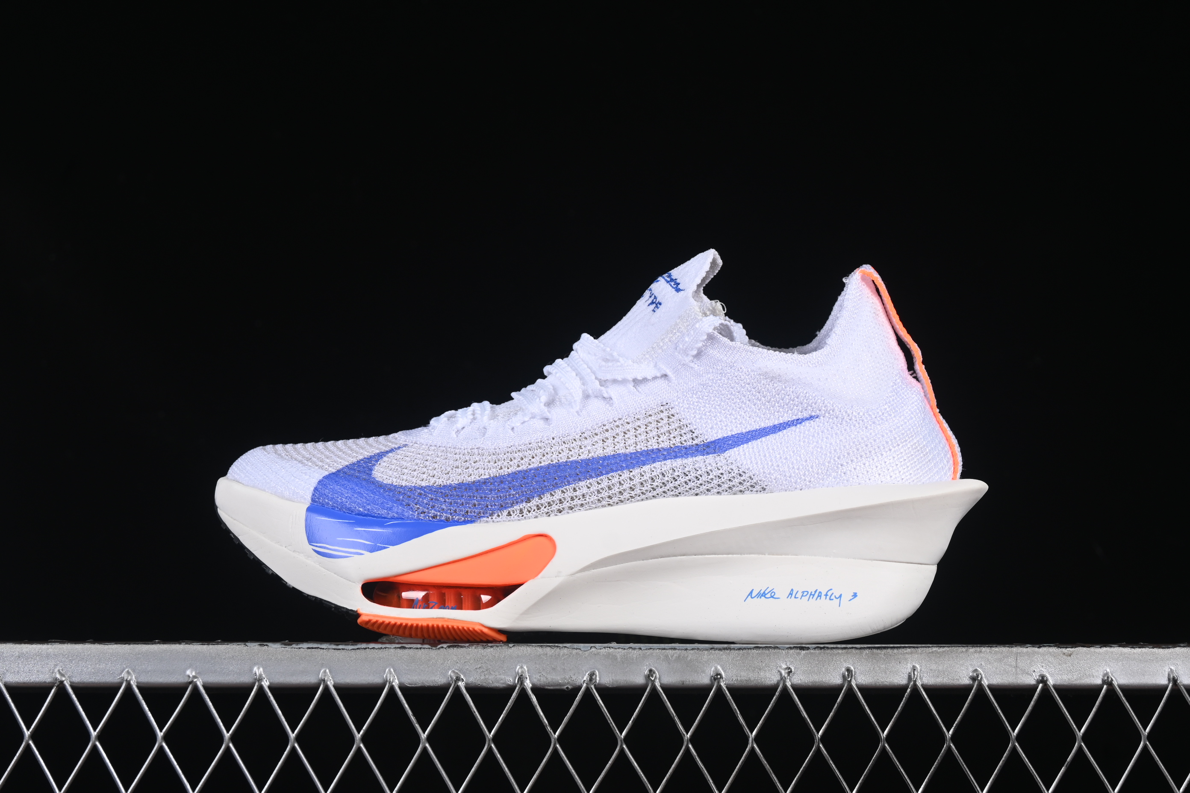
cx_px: 595
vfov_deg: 18.2
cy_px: 396
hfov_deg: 27.0
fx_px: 2479
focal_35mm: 75
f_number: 8
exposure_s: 1/100
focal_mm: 50
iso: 160
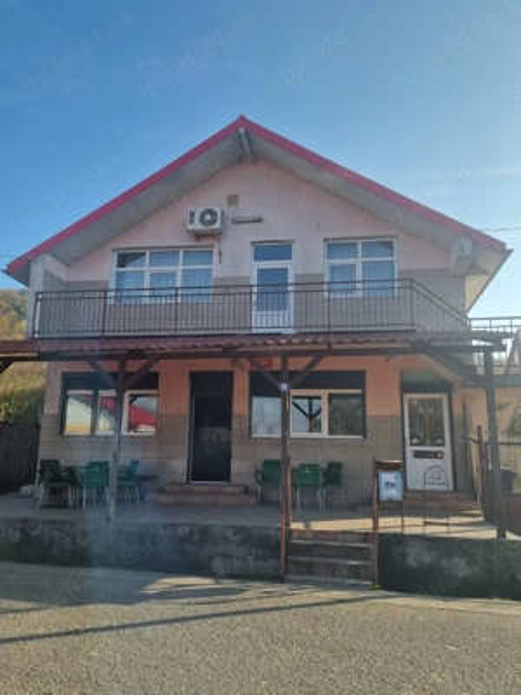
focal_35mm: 26
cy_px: 348
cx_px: 260
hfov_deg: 53.1
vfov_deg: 67.3
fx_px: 522
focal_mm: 5.4
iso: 50
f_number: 1.8
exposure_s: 1/1812
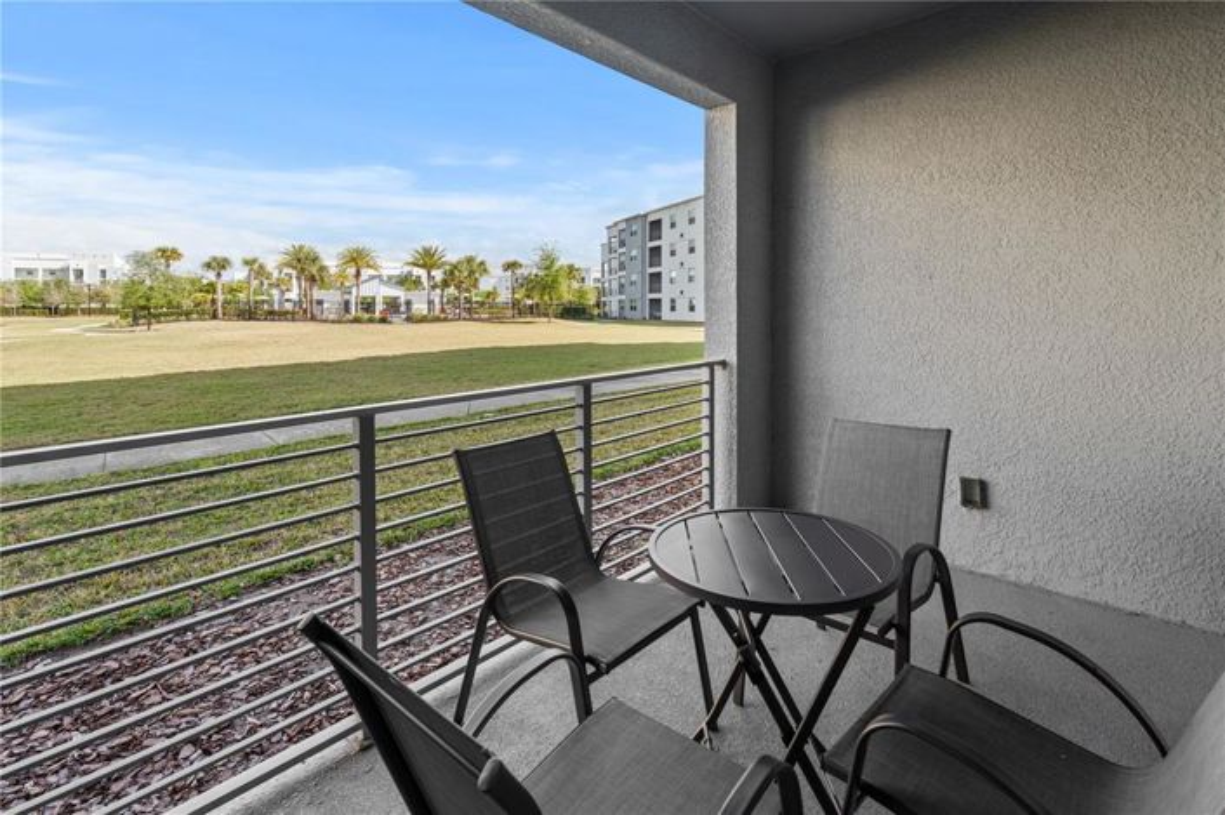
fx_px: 544
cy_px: 408
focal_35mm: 16
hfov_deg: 96.8
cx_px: 612
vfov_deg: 73.7
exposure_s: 1/30
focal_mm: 16
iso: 200
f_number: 8
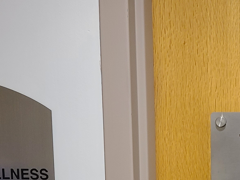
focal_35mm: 86
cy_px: 209
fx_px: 596
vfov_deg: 16.5
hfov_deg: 21.8
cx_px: 247
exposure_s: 1/39
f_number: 1.8
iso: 500
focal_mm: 7
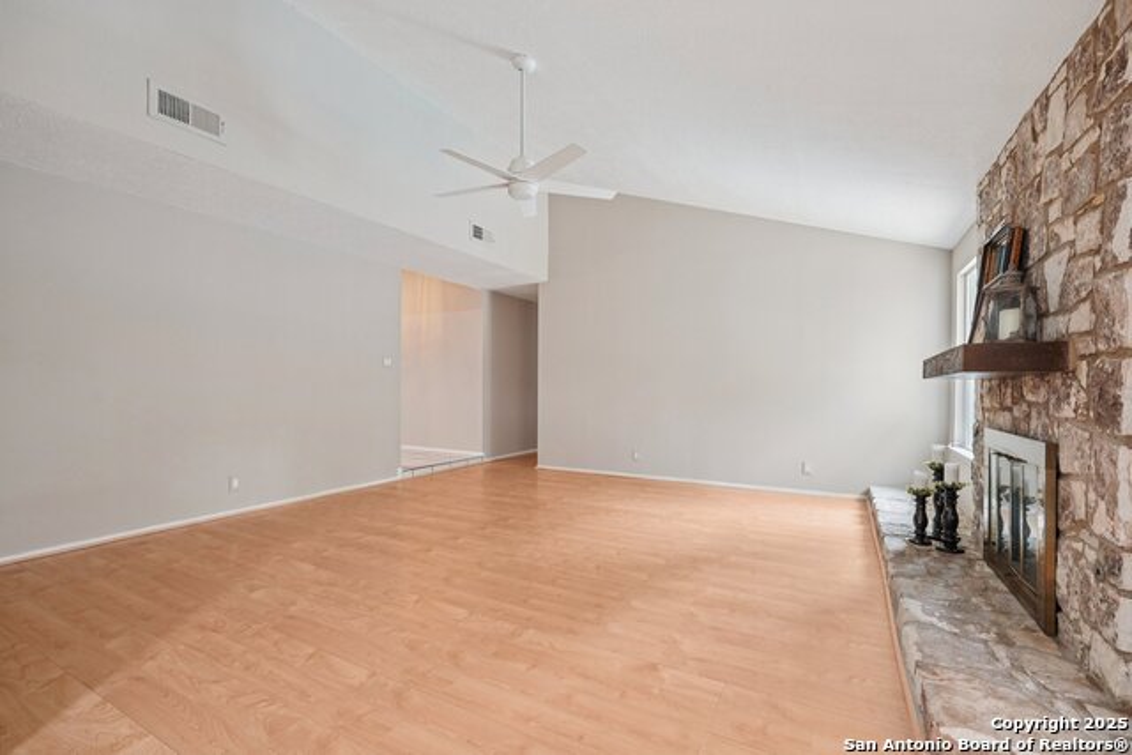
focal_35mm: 16
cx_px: 566
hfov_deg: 95.0
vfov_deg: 72.1
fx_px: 519
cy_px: 378
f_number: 8
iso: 400
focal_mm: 16.5
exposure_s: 1/6
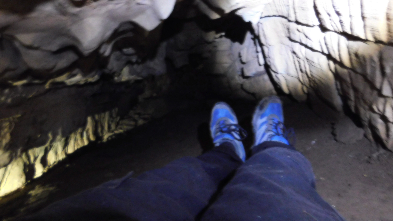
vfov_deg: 44.2
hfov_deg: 71.9
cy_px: 92
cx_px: 202
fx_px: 271
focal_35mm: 26
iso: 800
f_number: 3
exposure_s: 1/1.3
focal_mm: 4
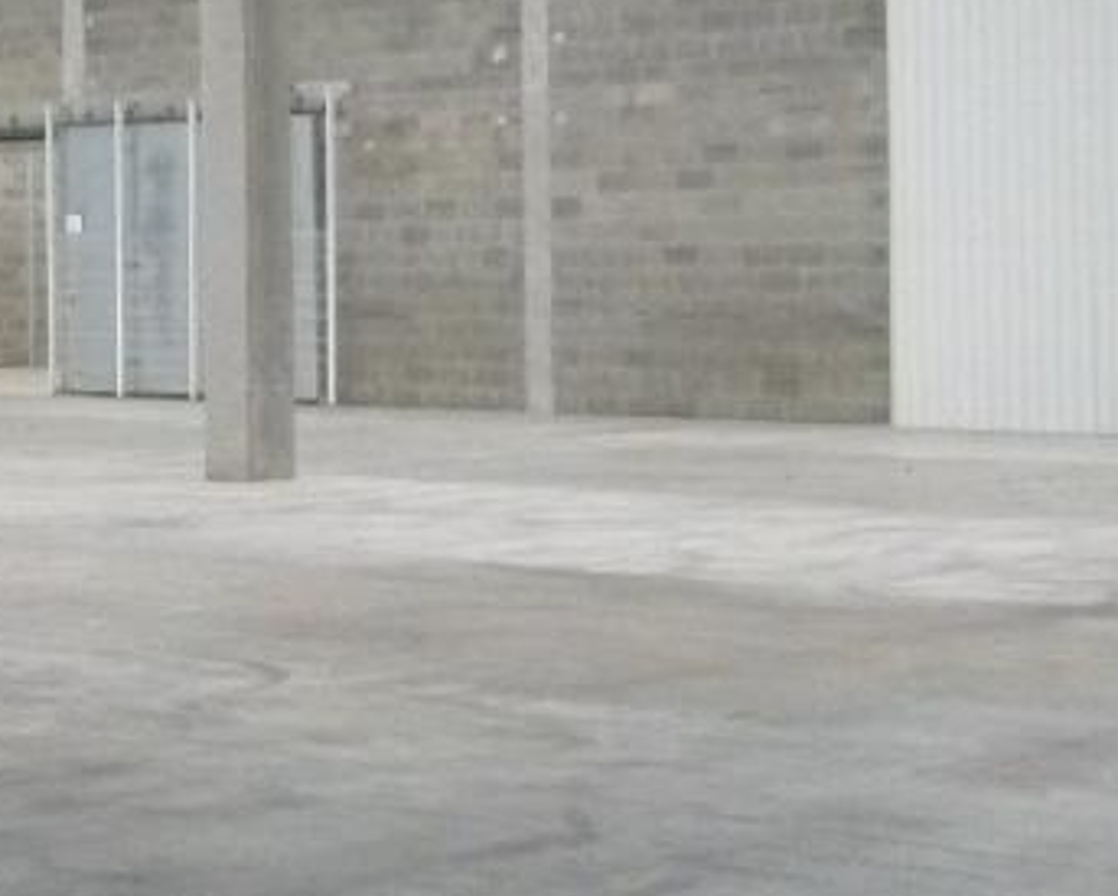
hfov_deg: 20.6
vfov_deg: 16.8
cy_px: 189
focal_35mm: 91
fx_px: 3014
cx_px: 108
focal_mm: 4.5
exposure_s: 1/60
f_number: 3.1
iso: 500
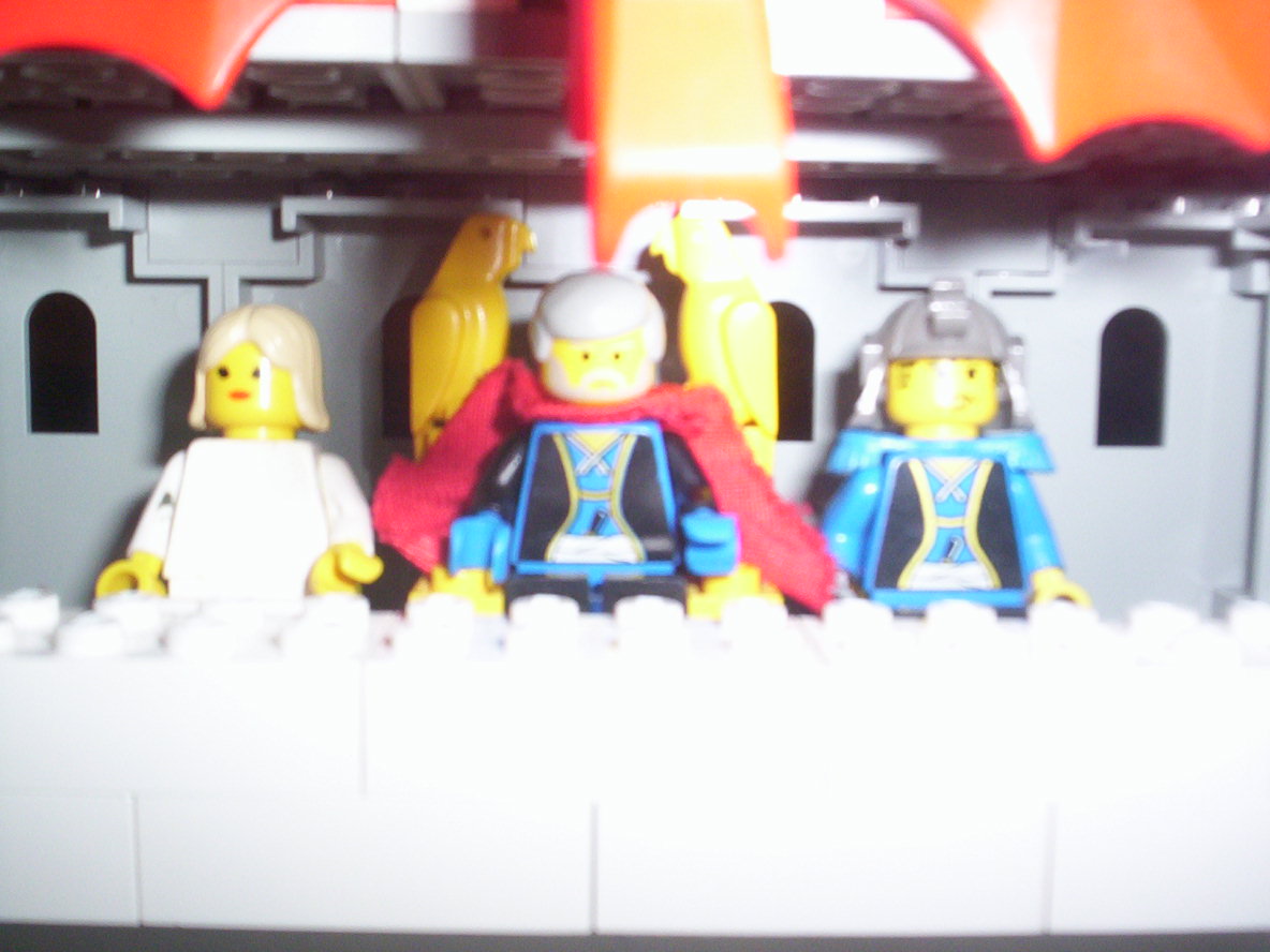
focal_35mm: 38
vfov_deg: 37.7
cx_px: 635
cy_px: 476
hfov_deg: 49.0
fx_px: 1394
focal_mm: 4.99
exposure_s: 1/60
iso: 140
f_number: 4.5
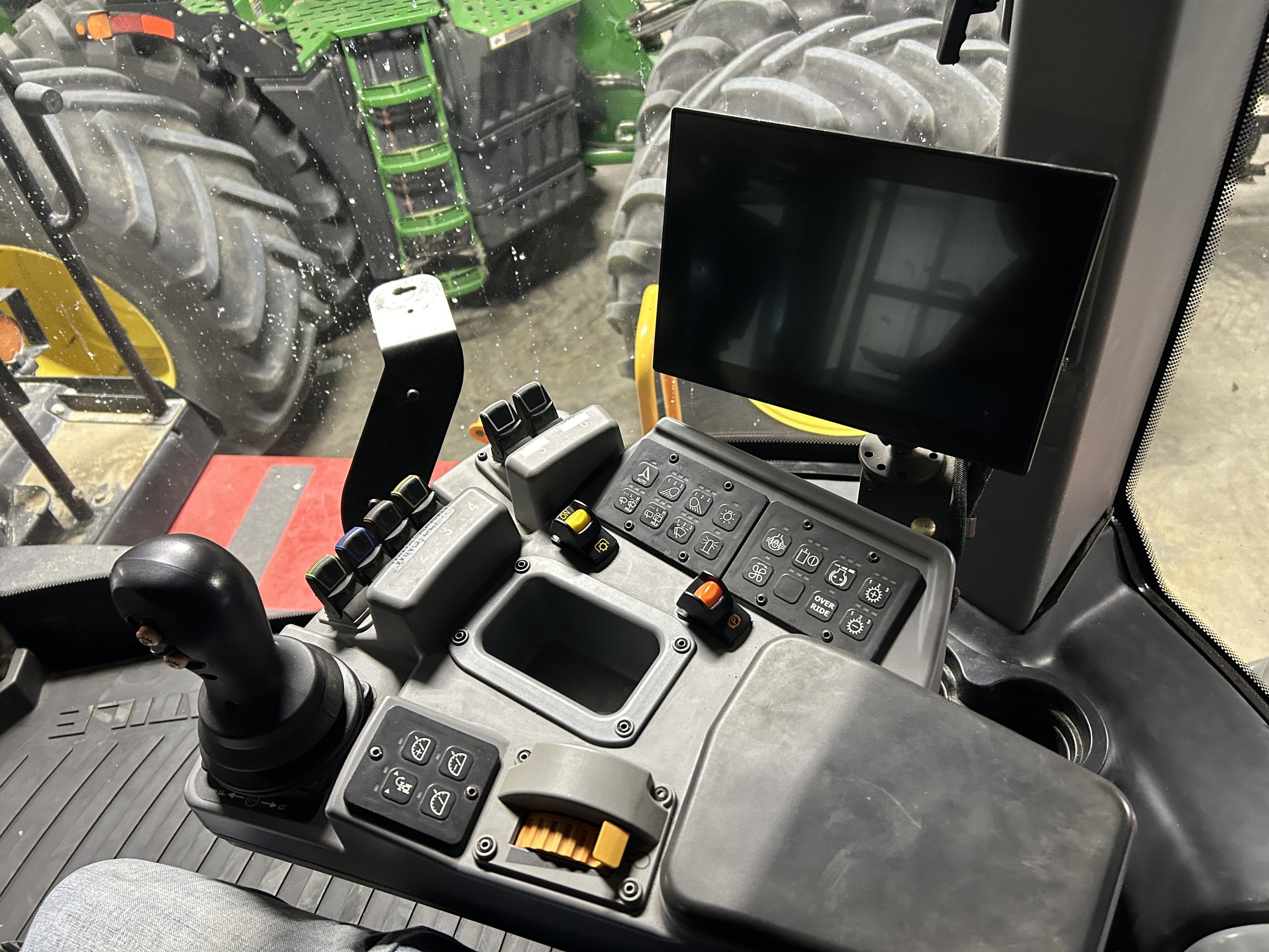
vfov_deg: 53.1
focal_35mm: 26
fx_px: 953
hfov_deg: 67.3
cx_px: 634
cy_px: 476
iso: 320
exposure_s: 1/60
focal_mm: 5.7
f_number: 1.5
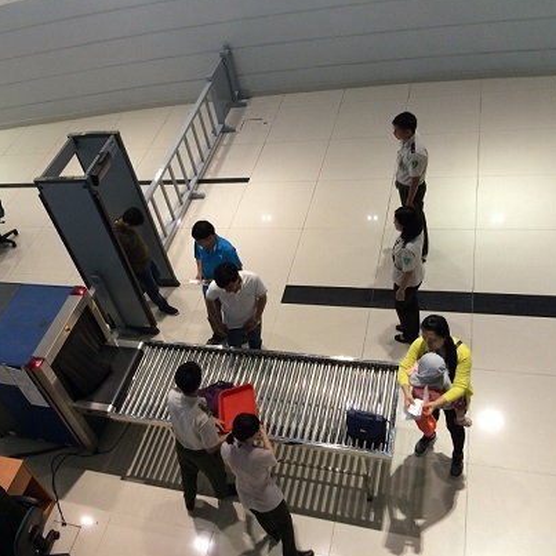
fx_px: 636
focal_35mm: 35
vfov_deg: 47.2
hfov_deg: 46.7
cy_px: 276
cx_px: 201
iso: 80
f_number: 2.2
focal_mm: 4.15
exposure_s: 1/33
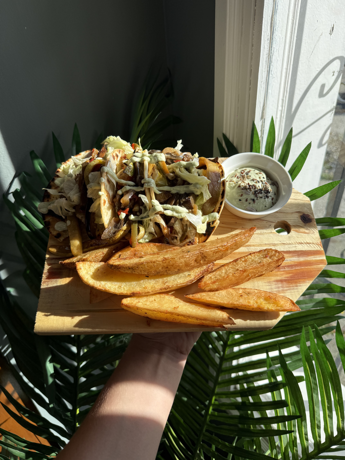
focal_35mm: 24
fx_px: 319
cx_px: 172
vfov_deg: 71.6
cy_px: 230
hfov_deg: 56.8
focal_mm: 6.76
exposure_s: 1/2299
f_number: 1.78
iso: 80
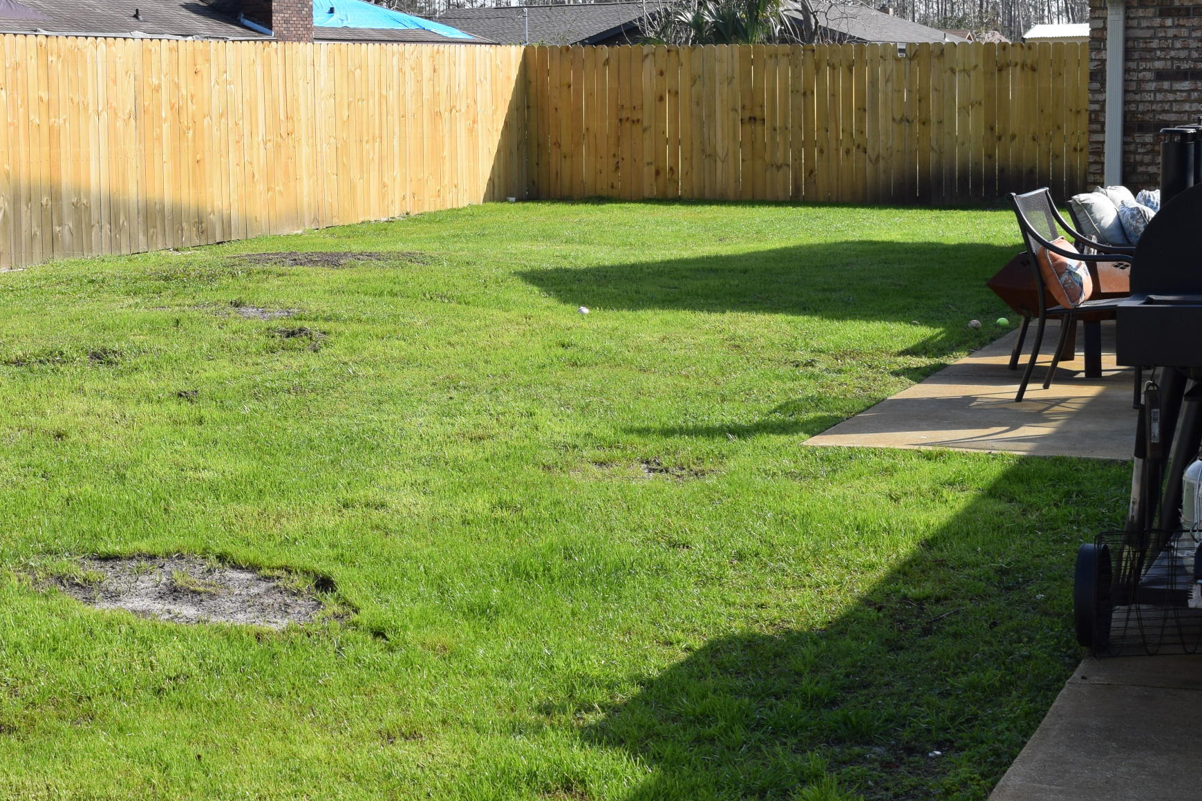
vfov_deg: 19.5
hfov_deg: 28.7
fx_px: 2332
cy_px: 368
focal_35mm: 70
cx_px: 392
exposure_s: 1/320
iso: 200
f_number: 9
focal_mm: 27
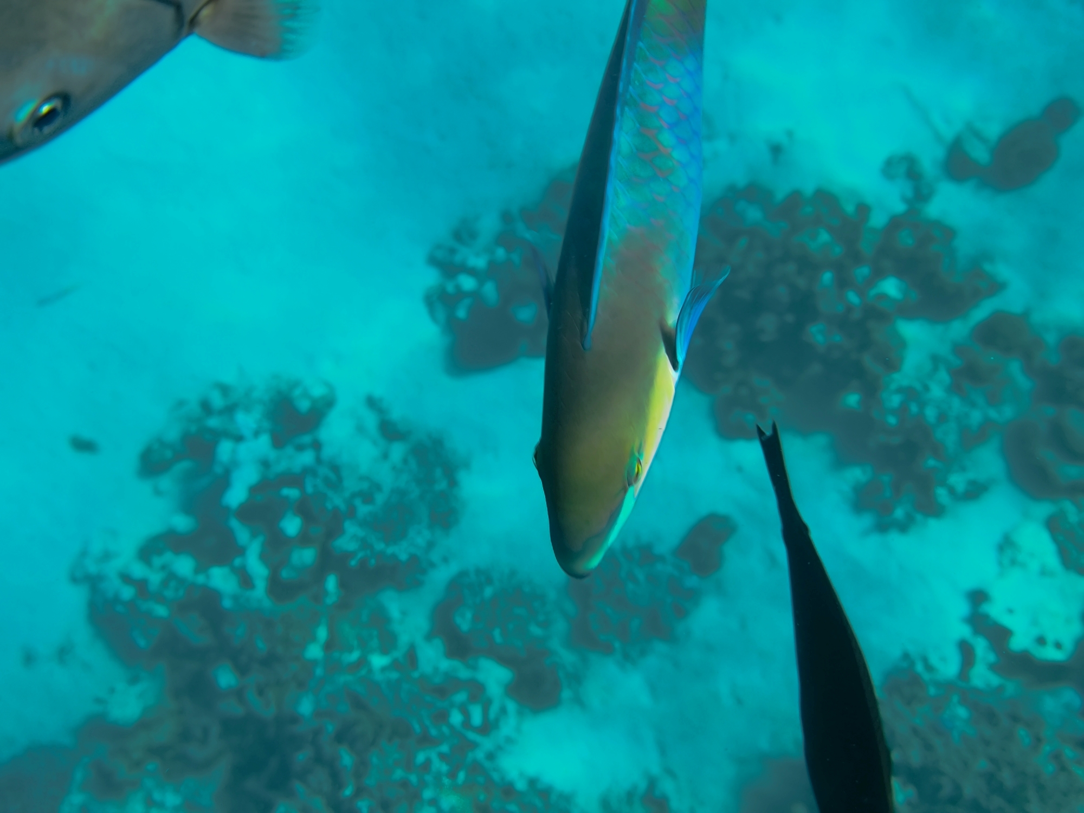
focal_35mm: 46
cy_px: 406
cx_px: 542
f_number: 1.65
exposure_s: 1/199
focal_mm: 6.14
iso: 50
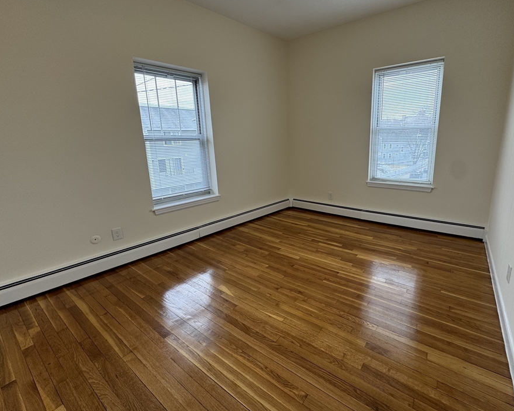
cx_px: 290
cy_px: 189
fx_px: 243
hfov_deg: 92.6
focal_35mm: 16
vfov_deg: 80.2
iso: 64
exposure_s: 1/120
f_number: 2.2
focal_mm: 2.22
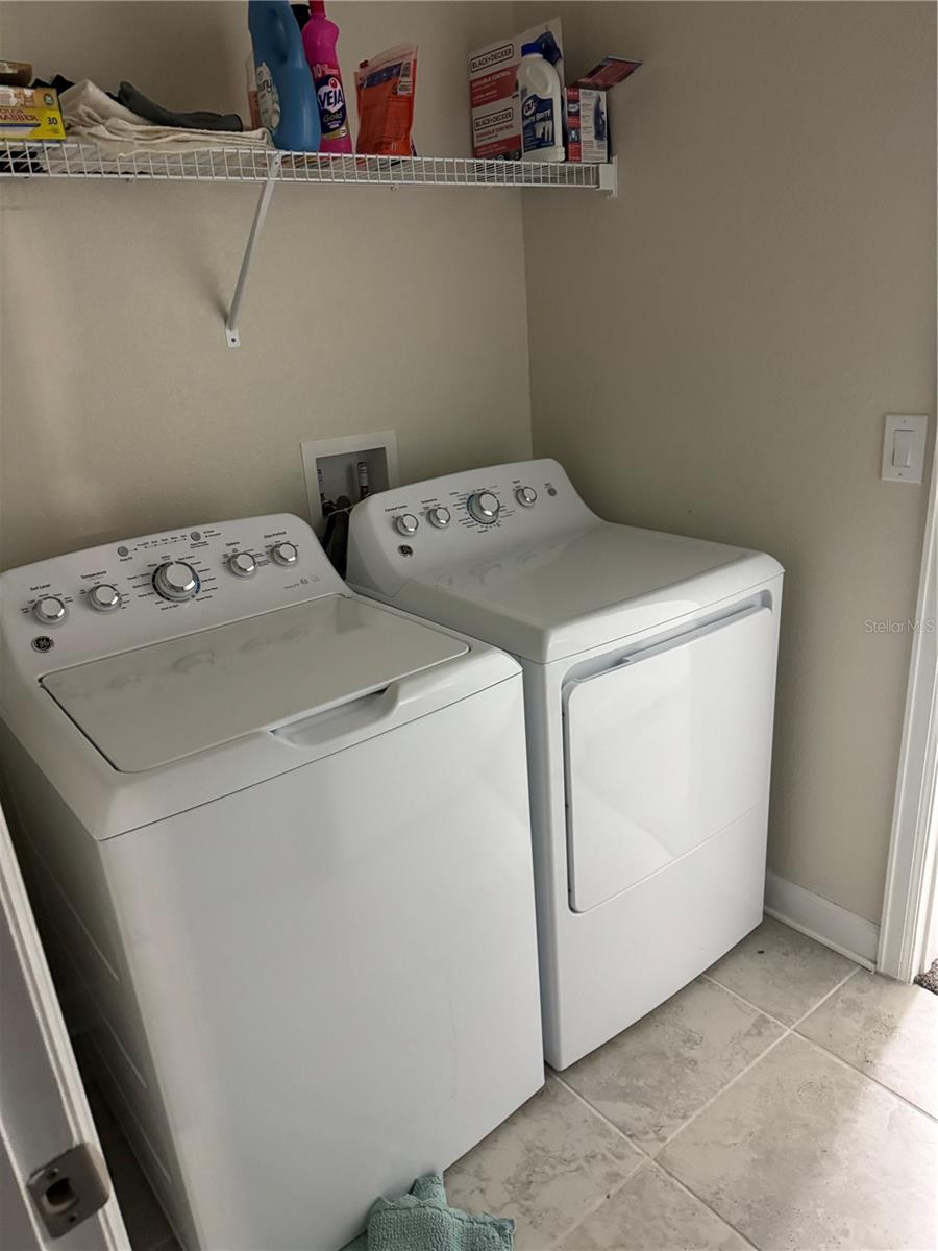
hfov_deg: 56.8
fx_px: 867
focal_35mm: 24
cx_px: 469
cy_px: 626
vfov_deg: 71.6
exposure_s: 1/60
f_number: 1.78
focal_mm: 6.76
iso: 800
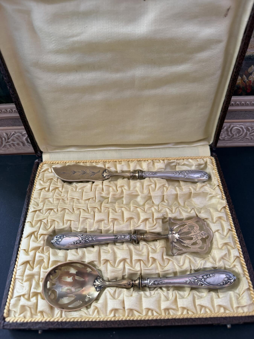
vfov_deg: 71.6
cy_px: 170
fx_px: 235
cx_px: 127
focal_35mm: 24
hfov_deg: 56.8
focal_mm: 6.76
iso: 160
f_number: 1.78
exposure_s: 1/121
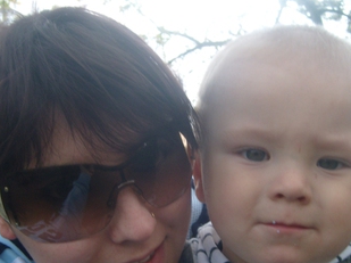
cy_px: 180
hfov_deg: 37.5
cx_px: 185
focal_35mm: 51
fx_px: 517
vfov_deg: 28.3
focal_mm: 5.8
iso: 80
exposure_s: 1/60
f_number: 7.1
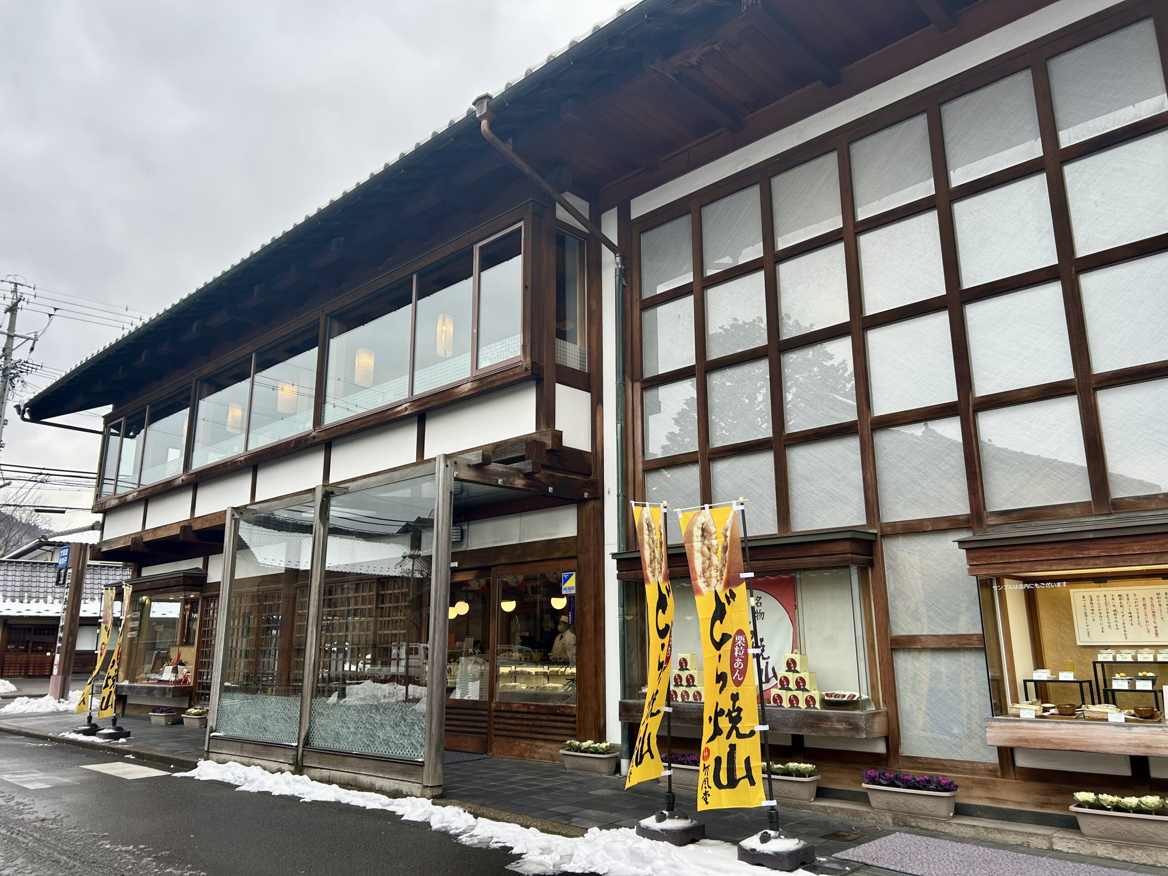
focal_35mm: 26
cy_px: 438
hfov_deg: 67.3
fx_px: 877
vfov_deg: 53.1
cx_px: 584
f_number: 1.5
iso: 50
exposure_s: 1/460
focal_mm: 5.7
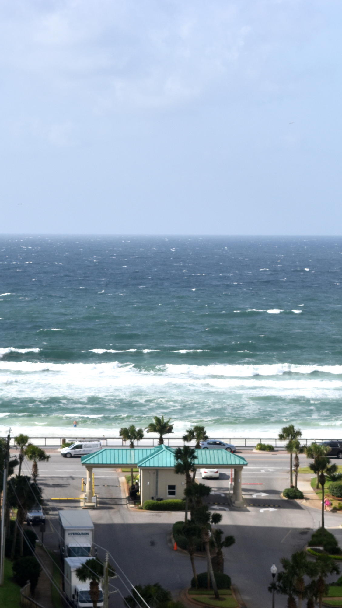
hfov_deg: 9.3
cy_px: 304
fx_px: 2092
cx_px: 105
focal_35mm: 130
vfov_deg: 16.5
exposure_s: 1/500
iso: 250
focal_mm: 55
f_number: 11
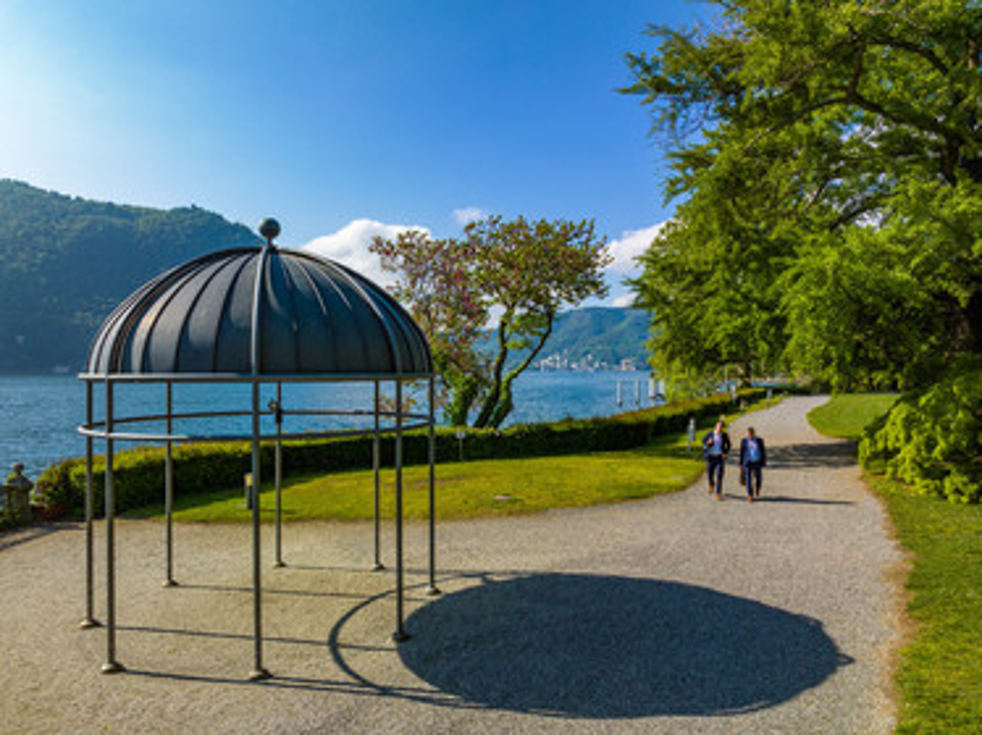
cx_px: 491
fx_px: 680
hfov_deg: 71.6
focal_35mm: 24
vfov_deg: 56.8
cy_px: 368
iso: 100
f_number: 11
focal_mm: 12.3
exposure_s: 1/160
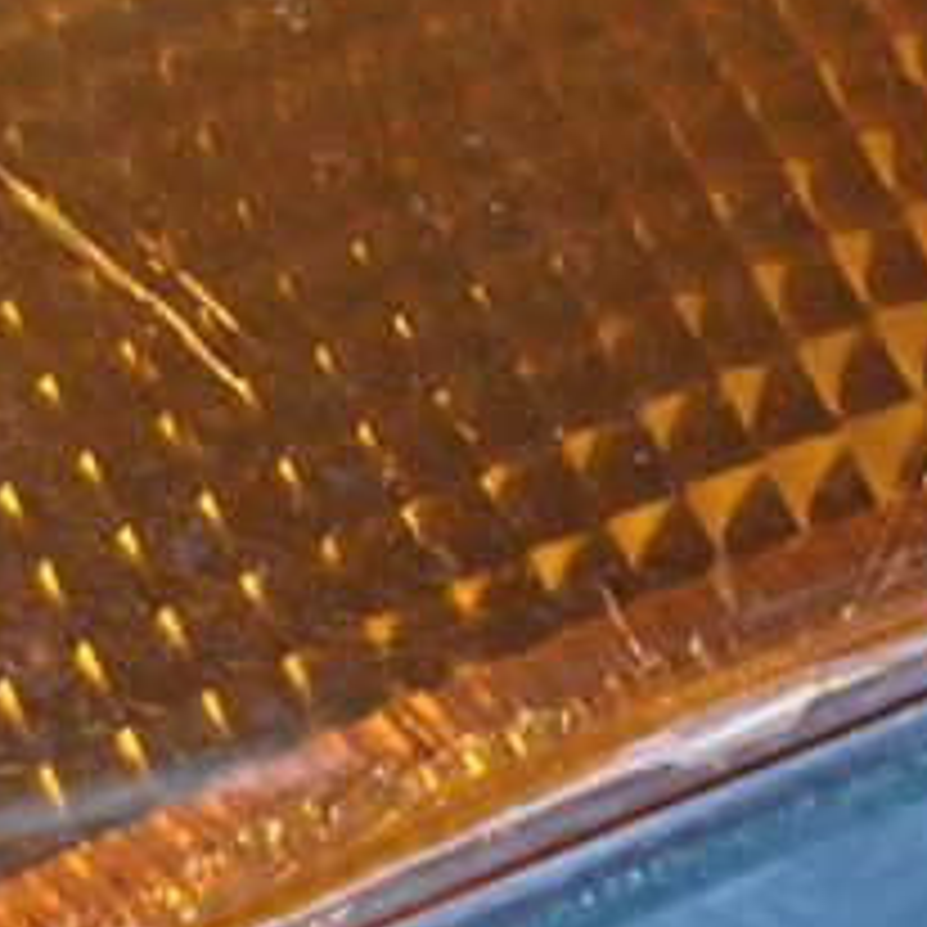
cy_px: 378
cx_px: -248
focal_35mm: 98
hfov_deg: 16.8
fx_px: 2969
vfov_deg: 17.7
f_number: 2.7
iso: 500
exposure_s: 1/40
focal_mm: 6.83
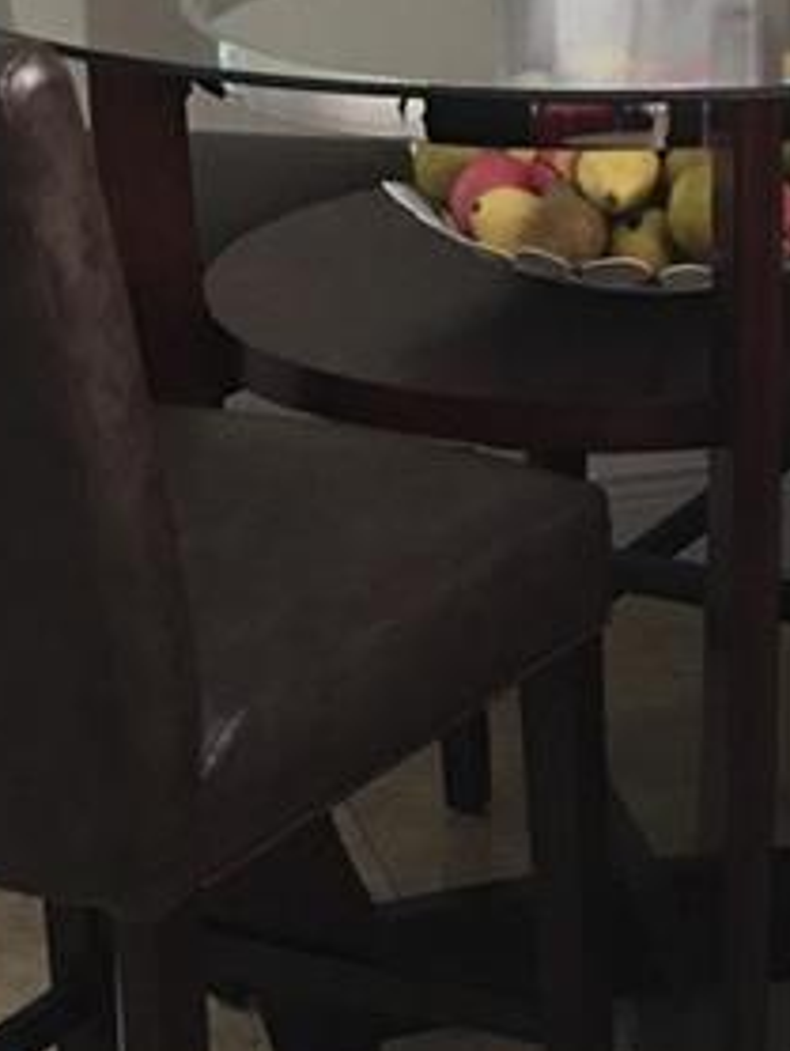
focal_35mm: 125
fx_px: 3798
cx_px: 559
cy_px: -15
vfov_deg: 15.4
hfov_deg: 11.9
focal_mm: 4.15
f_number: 2.2
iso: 80
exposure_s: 1/15
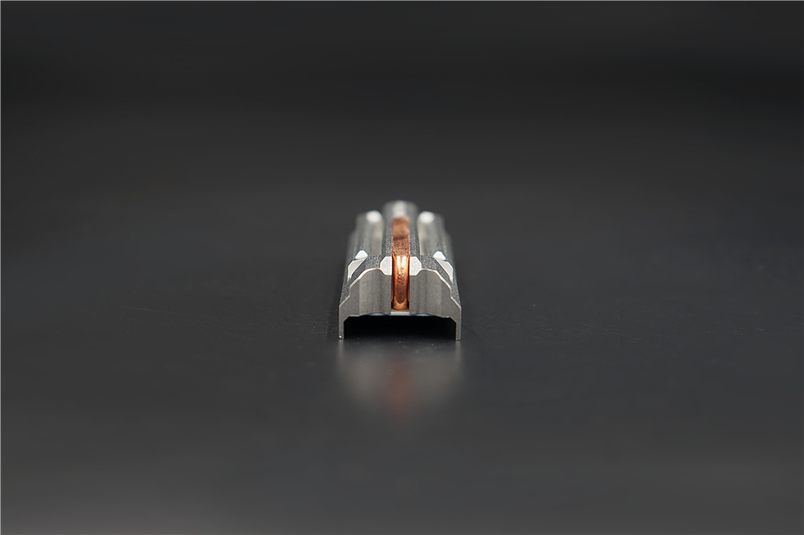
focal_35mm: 59
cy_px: 268
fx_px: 1317
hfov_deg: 33.9
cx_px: 402
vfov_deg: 23.0
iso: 125
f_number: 5
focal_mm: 59
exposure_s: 1/30
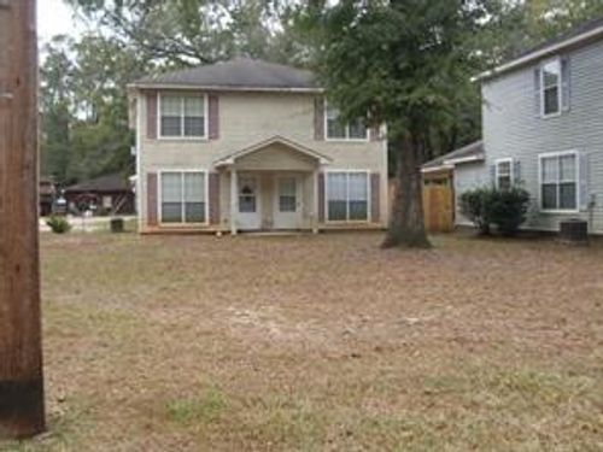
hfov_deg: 49.0
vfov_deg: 37.7
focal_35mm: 38
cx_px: 302
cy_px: 226
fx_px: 662
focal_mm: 6.3
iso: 80
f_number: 2.8
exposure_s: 1/180
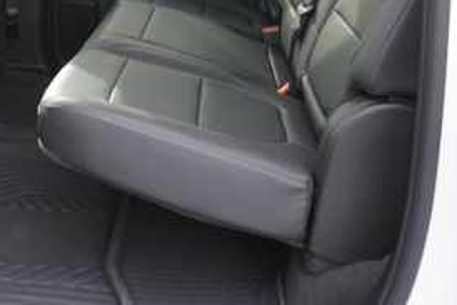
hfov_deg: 34.7
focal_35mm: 56
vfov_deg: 23.0
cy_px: -18
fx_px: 711
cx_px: 102
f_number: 4
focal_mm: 16
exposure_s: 1/60
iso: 100
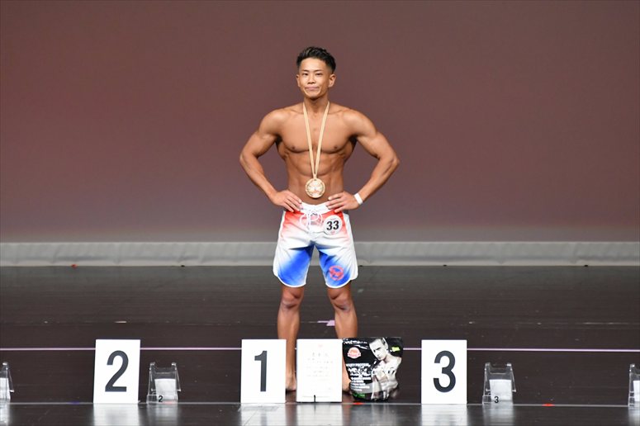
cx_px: 320
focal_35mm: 345
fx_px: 6130
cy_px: 213
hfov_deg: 6.0
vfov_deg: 4.0
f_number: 5.6
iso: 4000
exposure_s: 1/400
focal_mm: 230
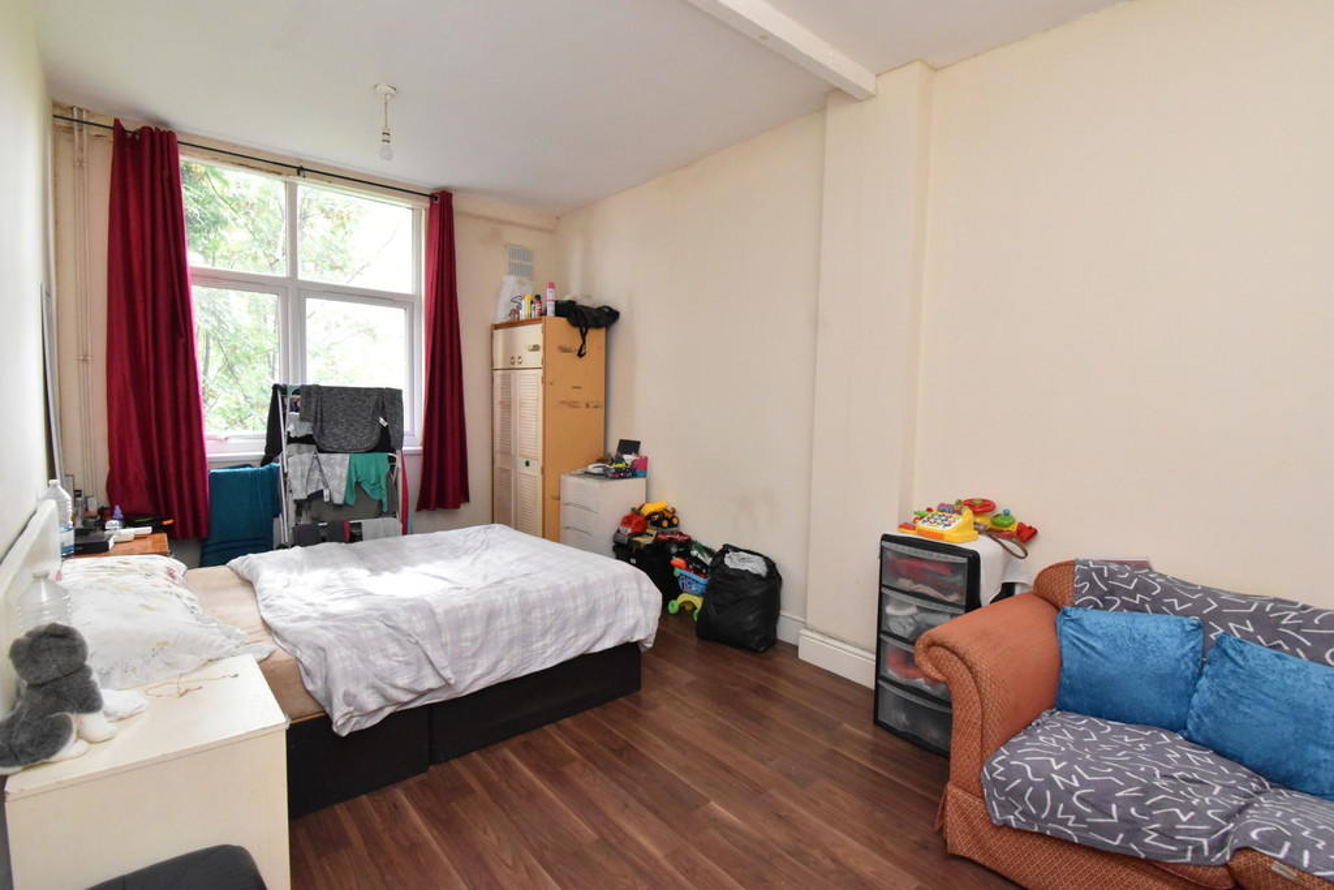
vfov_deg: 72.1
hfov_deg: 95.0
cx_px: 667
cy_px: 445
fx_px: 611
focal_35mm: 16
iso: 4500
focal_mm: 11
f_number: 9
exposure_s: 1/60
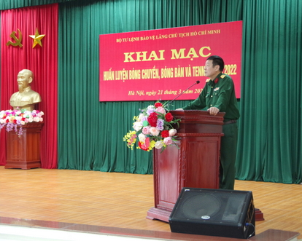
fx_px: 608
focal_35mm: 68
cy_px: 120
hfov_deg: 27.9
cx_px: 136
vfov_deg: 22.5
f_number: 4.5
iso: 1600
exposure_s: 1/20
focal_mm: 40
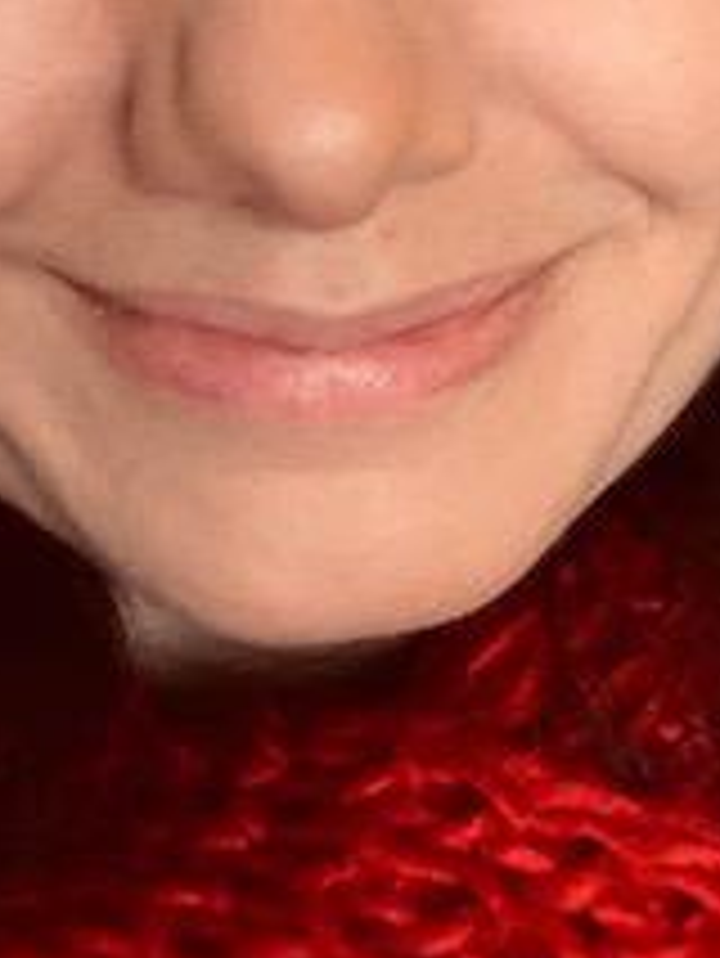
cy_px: 0
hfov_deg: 13.3
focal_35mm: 111
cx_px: 133
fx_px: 3075
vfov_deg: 17.3
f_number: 2.2
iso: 200
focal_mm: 2.87
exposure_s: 1/40
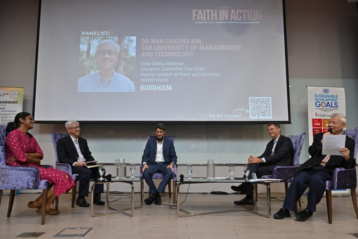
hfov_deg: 73.7
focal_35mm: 24
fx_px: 239
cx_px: 179
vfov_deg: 53.1
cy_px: 120
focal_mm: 24
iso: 2000
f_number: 5.6
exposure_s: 1/80
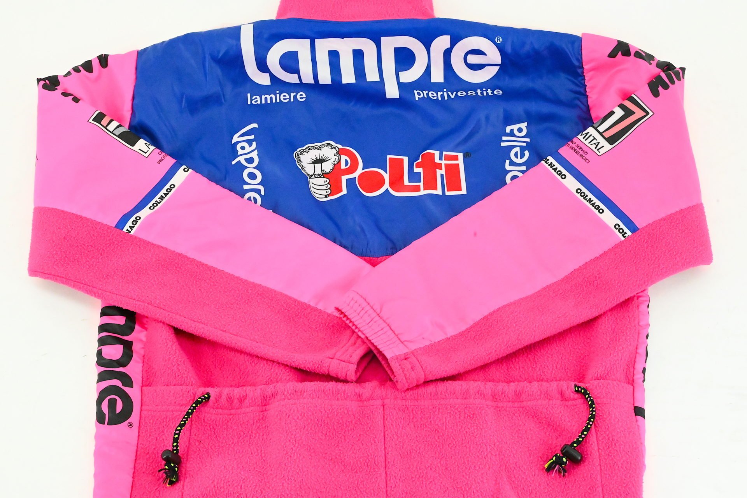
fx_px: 1452
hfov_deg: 28.9
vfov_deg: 19.4
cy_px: 249
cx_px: 374
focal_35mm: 70
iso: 28800
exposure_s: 1/400
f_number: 16
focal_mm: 70
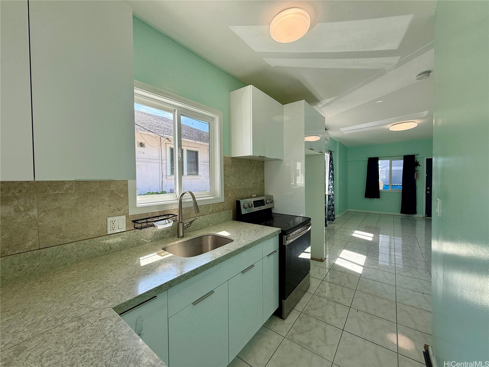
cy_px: 184
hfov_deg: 102.1
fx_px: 198
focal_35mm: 14
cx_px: 244
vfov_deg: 85.7
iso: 64
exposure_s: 1/286
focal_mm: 2.22
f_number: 2.2
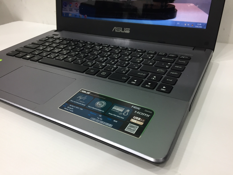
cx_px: 116
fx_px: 195
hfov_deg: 61.7
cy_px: 88
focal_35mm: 29
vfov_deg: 48.2
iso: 80
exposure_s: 1/33
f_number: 2.2
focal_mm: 4.15
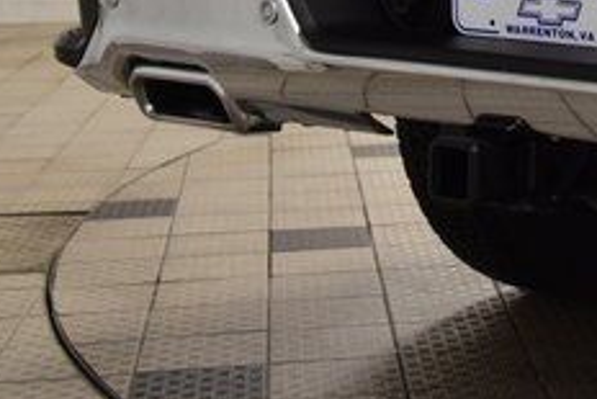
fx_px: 1925
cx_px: 782
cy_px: -99
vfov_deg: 11.6
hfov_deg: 16.6
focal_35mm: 116
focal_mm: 28
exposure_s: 1/60
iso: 1600
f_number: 7.1
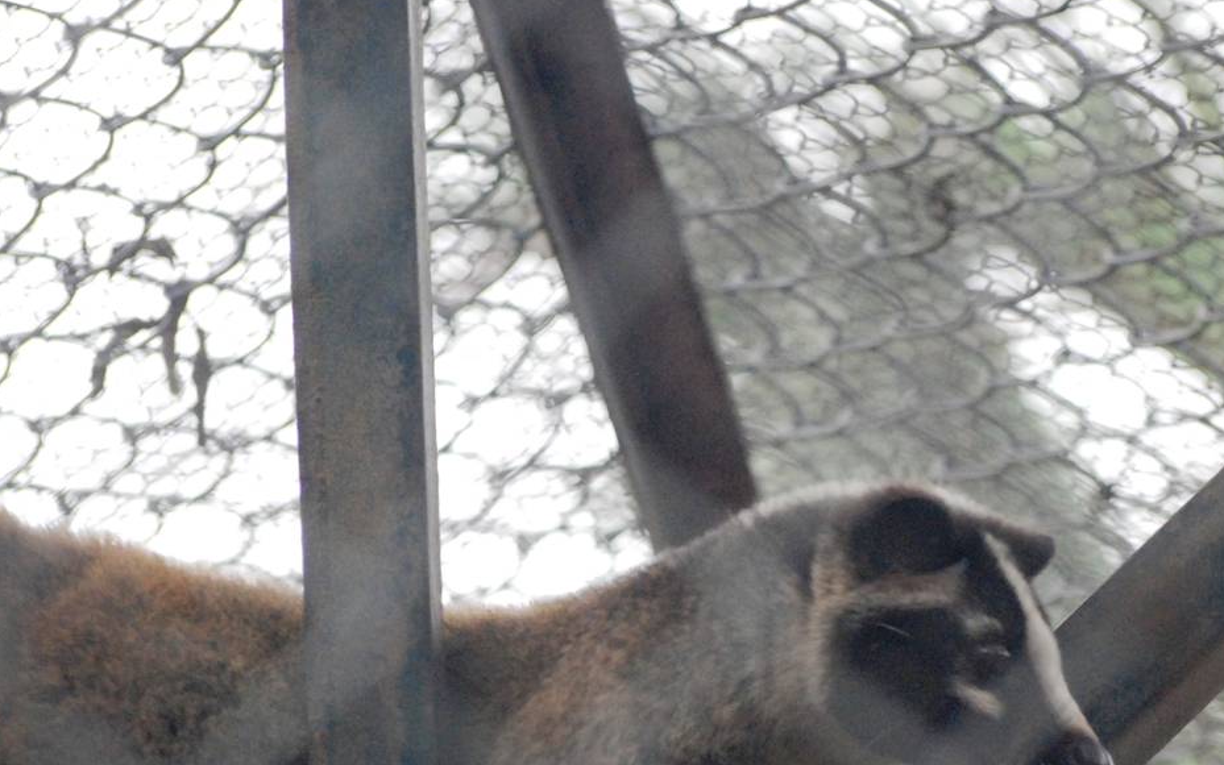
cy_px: 671
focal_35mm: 514
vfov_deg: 2.6
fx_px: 17145
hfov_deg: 4.1
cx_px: 881
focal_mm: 195
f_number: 5
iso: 1600
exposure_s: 1/160
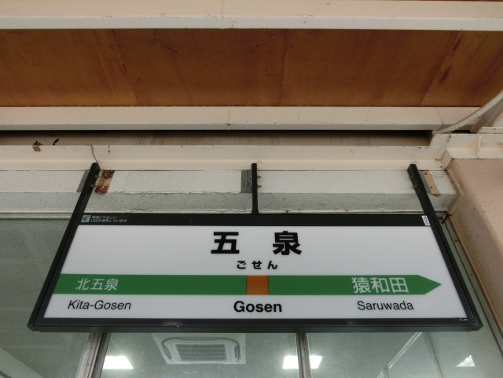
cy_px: 189
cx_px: 252
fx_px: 363
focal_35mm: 25
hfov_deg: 69.4
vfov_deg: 54.9
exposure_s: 1/125
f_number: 3.5
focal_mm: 4.5
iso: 200
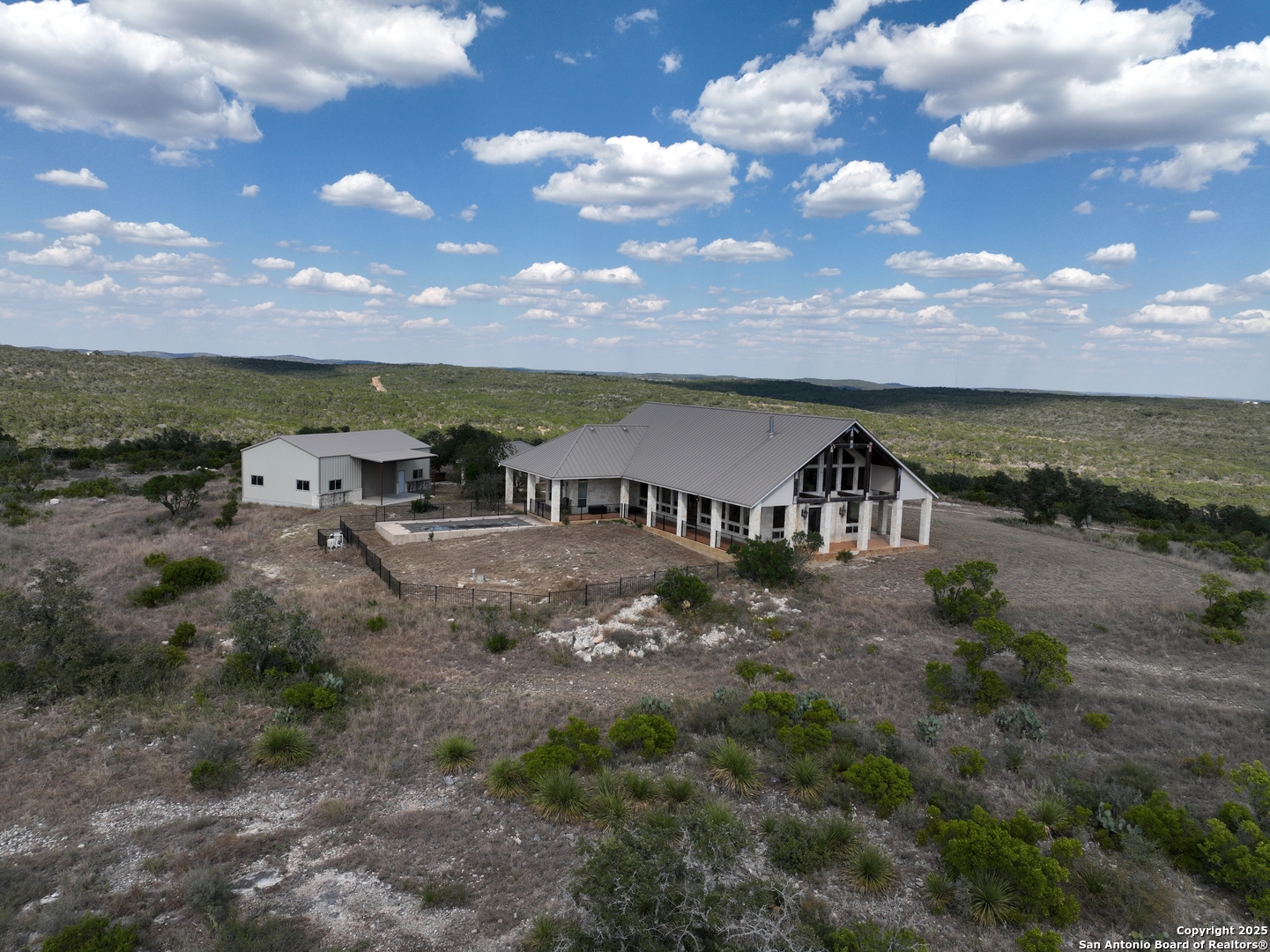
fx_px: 880
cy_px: 476
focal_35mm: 24
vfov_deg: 56.8
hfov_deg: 71.6
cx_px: 635
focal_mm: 12.29
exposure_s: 1/60
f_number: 4.5
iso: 100
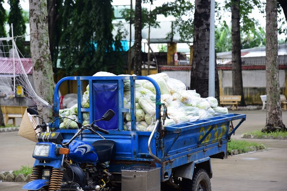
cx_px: 144
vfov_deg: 14.0
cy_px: 96
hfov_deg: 20.8
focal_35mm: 98
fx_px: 782
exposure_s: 1/125
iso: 320
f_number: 5.6
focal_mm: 98
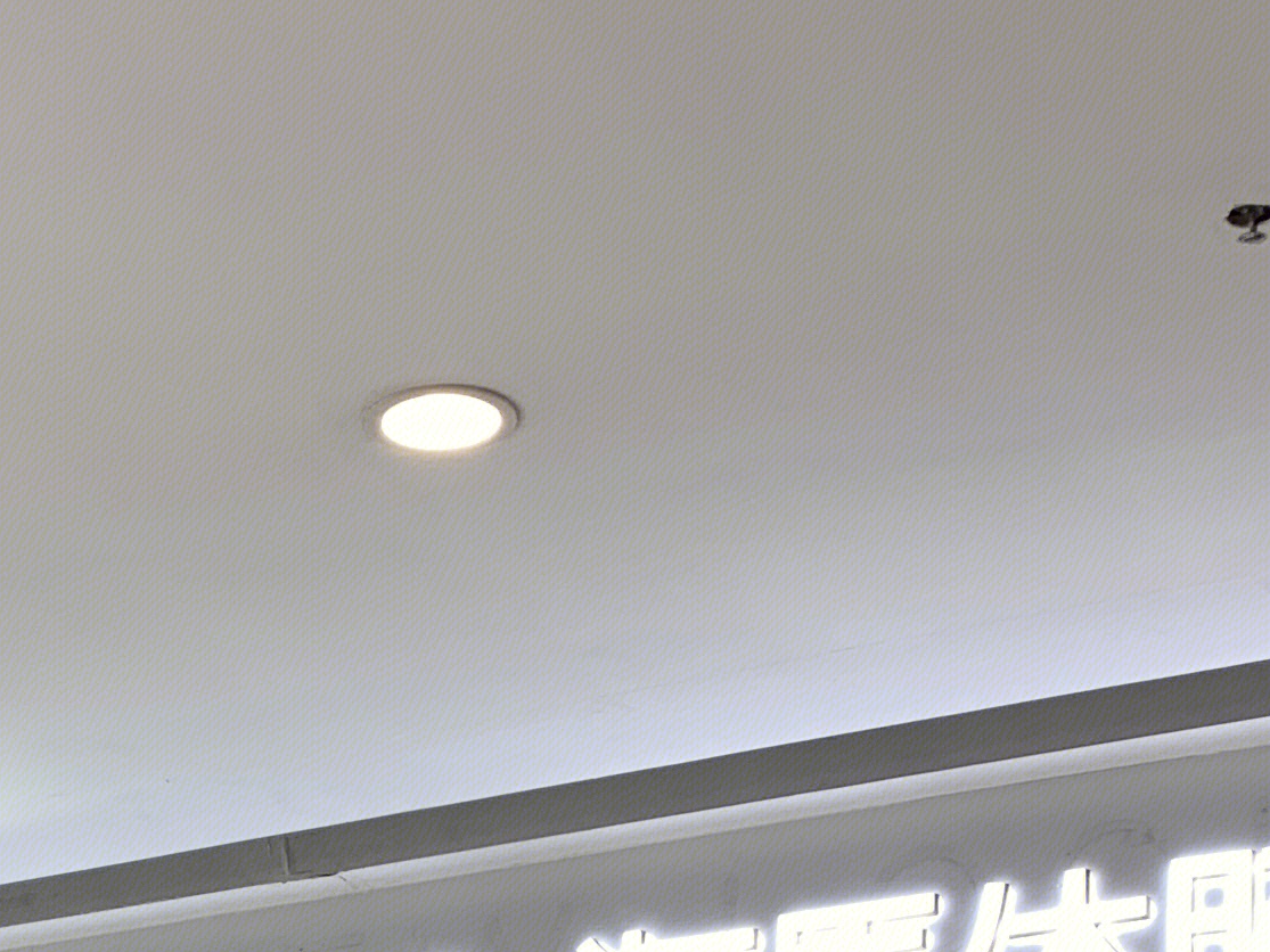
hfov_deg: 20.0
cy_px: 1640
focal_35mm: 94
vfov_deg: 14.2
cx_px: -104
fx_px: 3448
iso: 25
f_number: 1.8
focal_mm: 4.25
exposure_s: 1/100
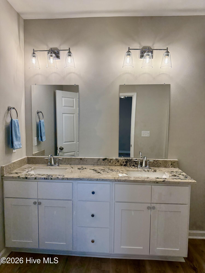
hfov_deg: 56.8
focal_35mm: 24
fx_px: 190
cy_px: 136
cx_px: 102
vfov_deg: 71.6
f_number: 1.78
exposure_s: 1/232
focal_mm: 6.76
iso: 160
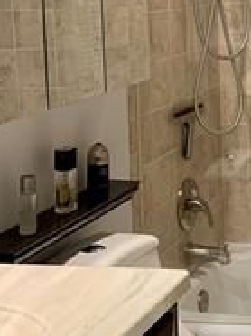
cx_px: 399
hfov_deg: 15.8
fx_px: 814
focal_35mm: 84
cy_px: 31
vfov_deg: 22.7
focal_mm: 4.25
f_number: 1.8
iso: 160
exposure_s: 1/60
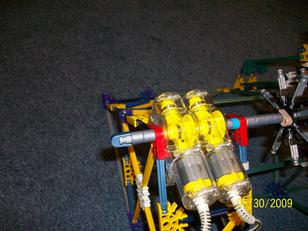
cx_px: 154
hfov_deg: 54.0
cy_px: 116
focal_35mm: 34
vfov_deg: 41.8
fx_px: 303
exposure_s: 1/60
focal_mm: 5.7
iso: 160
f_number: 2.8
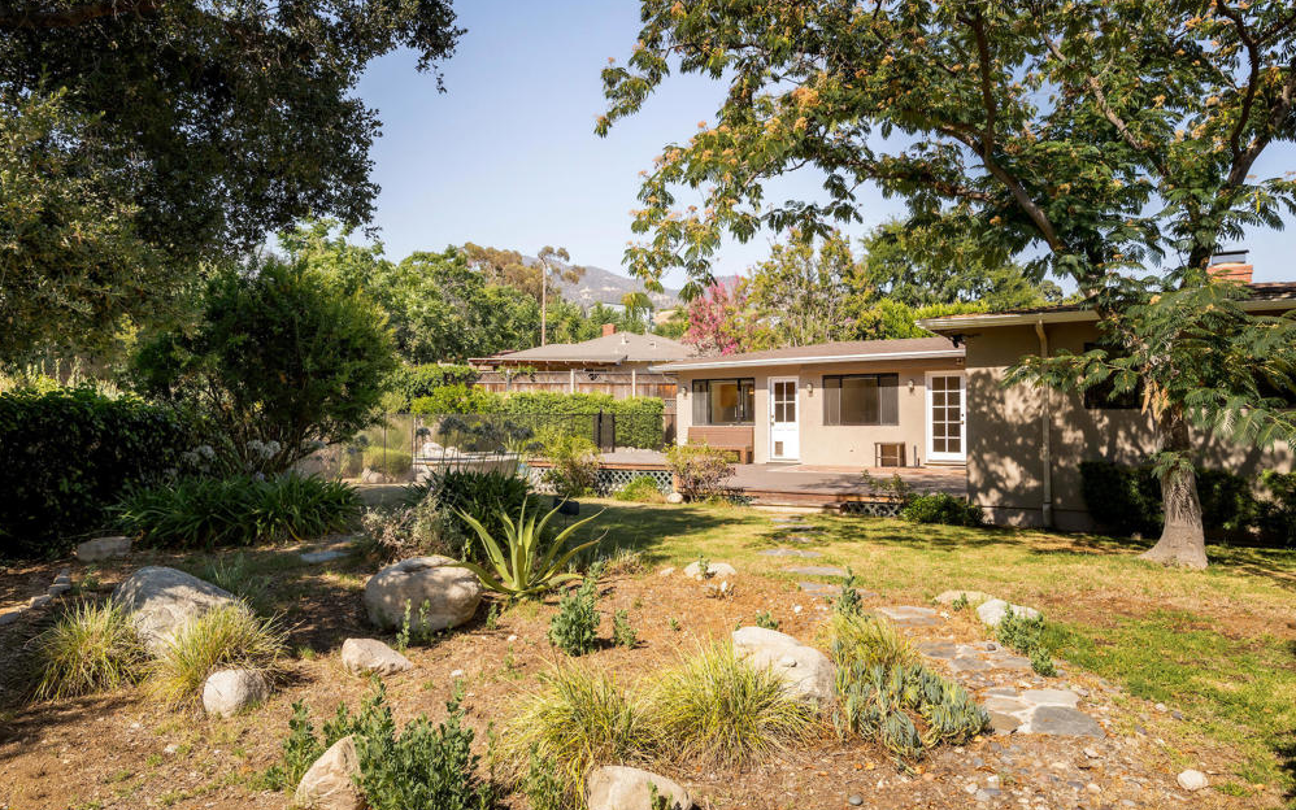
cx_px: 652
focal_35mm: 23
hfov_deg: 77.1
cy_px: 417
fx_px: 812
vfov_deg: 53.0
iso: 64
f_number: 10
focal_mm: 22
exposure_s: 1/200
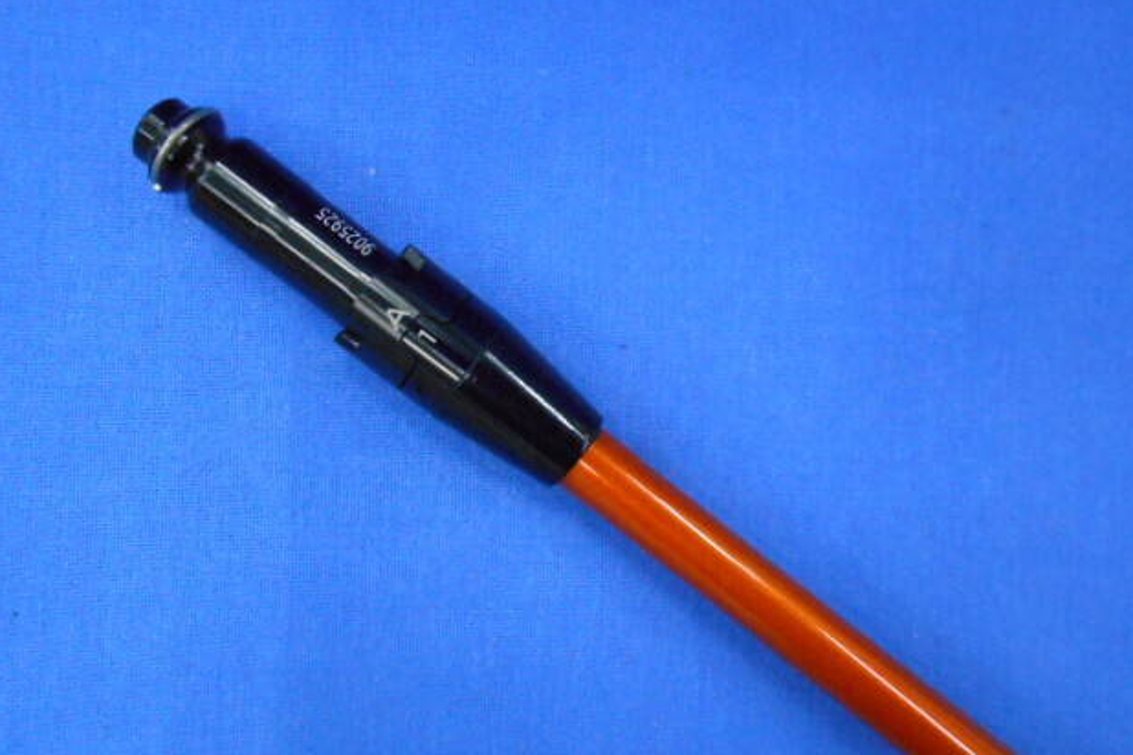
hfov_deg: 65.5
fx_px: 881
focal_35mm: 28
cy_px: 418
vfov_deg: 46.3
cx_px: 566
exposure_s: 1/80
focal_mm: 4.6
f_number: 3.2
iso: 800
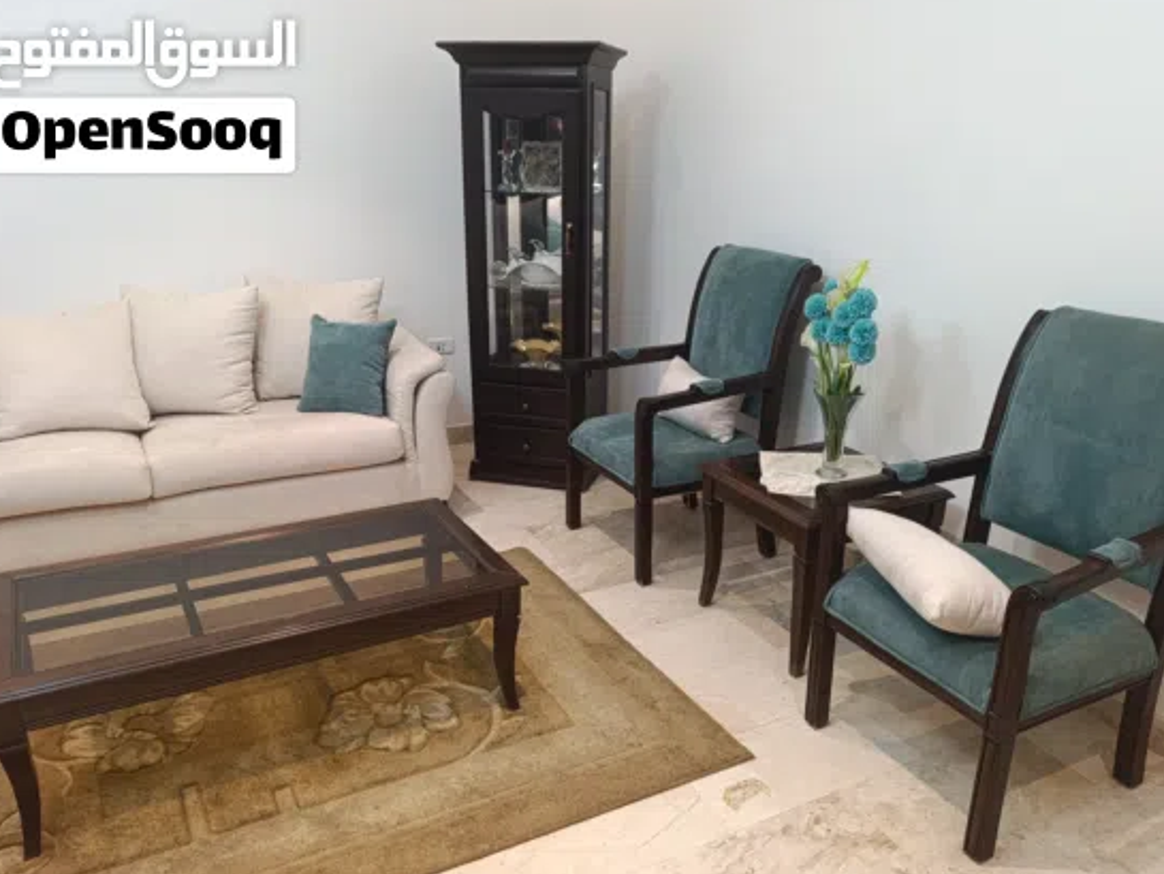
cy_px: 481
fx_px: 908
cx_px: 617
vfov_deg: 51.3
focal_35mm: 27
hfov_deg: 65.3
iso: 1250
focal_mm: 6.14
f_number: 1.6
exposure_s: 1/100
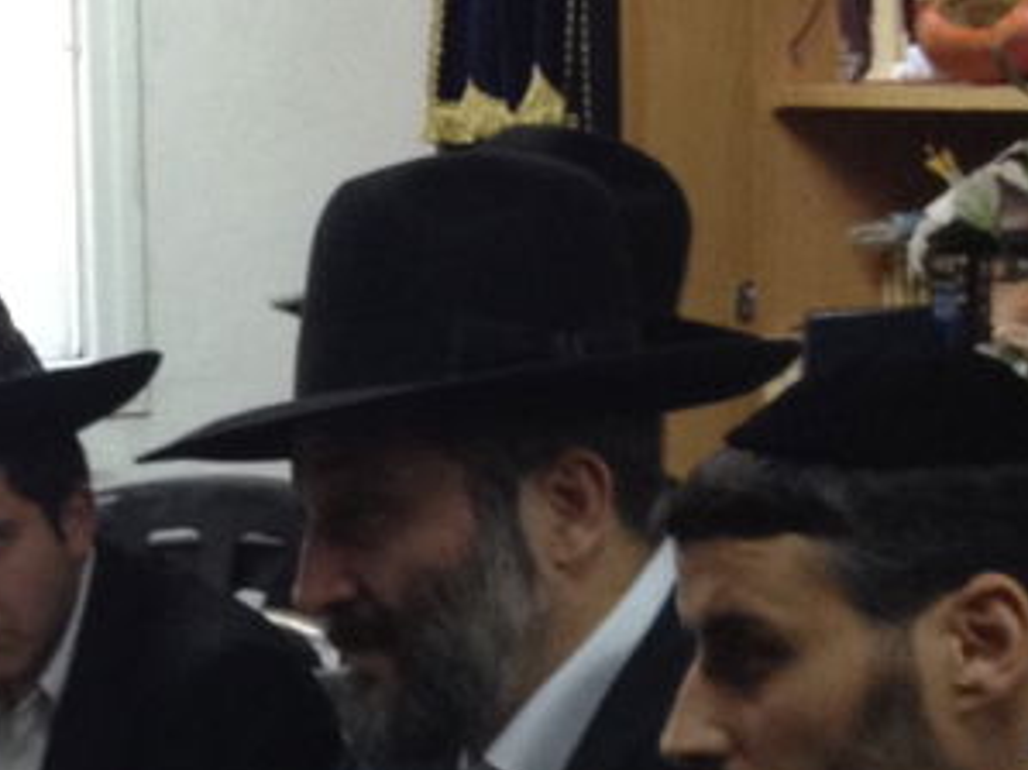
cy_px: 1004
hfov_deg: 11.6
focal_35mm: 164
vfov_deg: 8.9
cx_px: -454
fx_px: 4868
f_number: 2.4
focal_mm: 4.28
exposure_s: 1/20
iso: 125
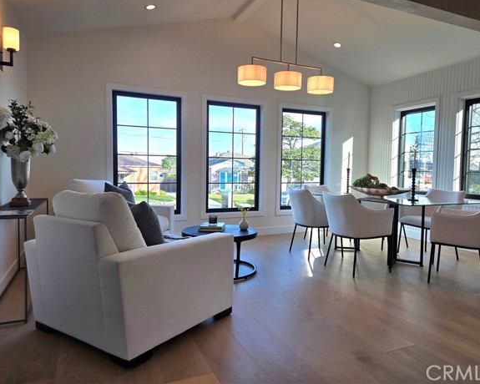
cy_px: 184
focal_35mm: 25
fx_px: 355
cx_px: 254
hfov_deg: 68.0
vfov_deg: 56.8
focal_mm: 5.4
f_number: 1.8
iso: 25
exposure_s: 1/250
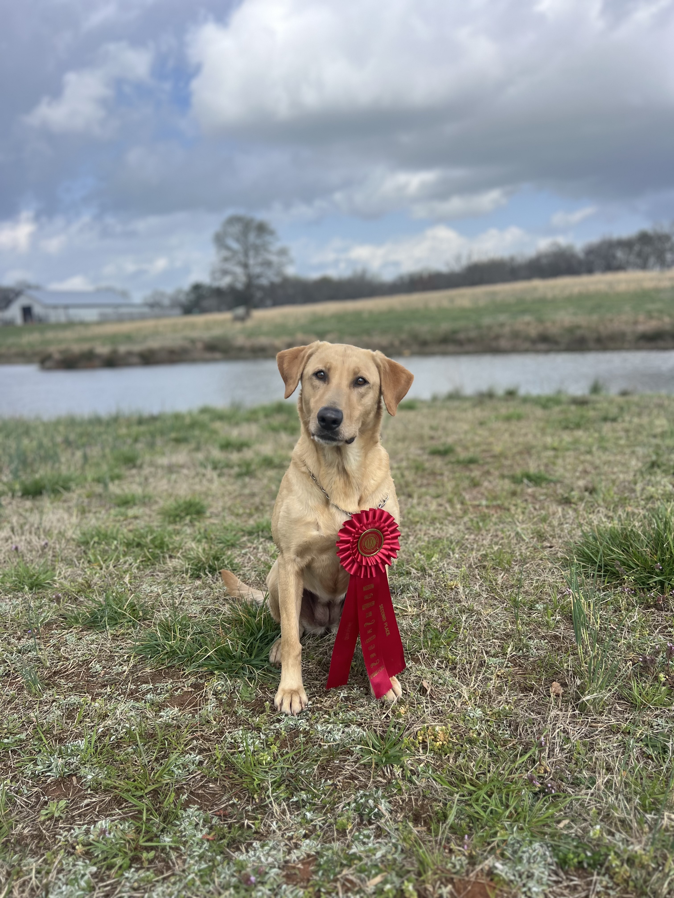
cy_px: 449
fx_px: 675
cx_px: 337
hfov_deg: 53.1
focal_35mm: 26
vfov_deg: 67.3
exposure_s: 1/3460
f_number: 1.5
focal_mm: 5.7
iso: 50
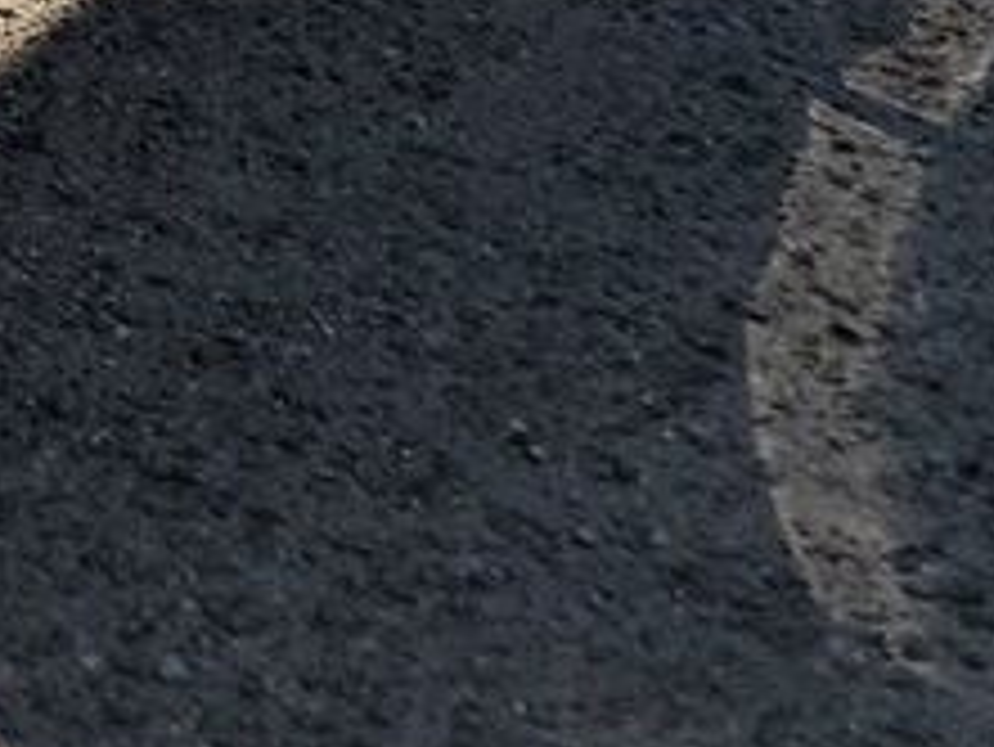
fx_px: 4999
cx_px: -1201
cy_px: -1395
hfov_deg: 10.2
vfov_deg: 7.6
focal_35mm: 174
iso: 50
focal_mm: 6.7
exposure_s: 1/775
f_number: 1.8
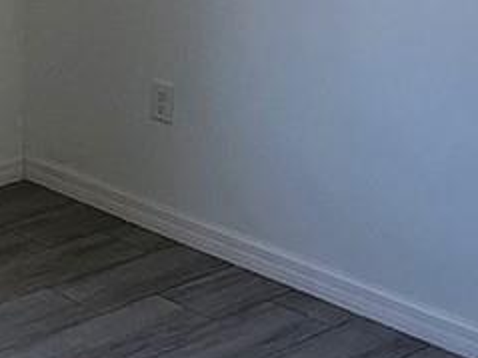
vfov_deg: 16.2
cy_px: -82
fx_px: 1201
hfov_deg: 19.7
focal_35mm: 87
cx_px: -226
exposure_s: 1/60
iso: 64
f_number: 2.2
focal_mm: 1.7
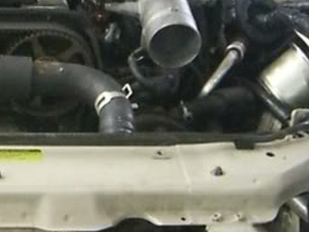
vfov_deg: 11.9
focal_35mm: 121
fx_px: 1080
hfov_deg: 16.0
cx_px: -4
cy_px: -57
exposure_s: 1/30
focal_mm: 6.2
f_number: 2.7
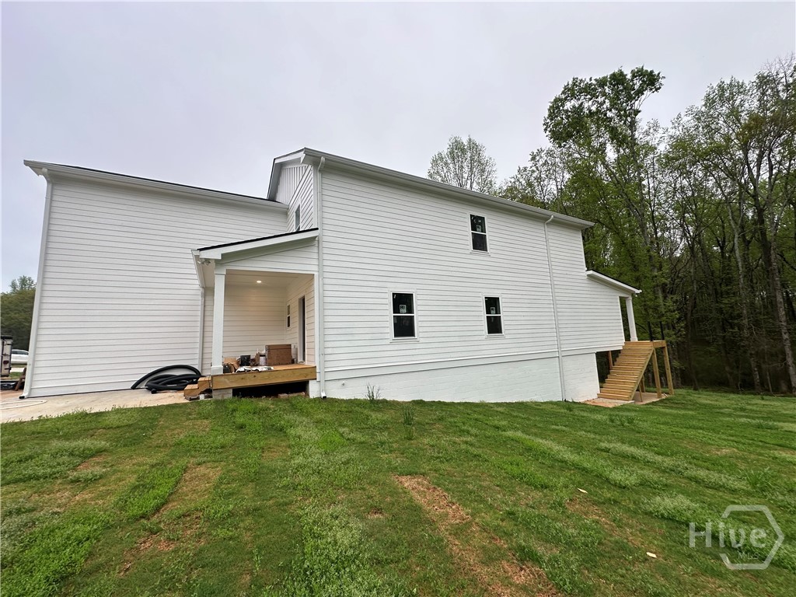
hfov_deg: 102.1
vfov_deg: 85.7
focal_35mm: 14
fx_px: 322
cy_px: 298
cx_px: 398
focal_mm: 2.22
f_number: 2.2
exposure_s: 1/152
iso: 40
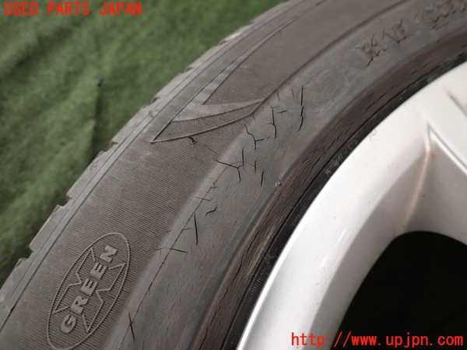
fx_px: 337
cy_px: 175
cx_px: 234
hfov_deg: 69.4
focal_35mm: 25
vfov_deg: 54.9
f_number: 2
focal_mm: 4.5
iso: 125
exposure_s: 1/60
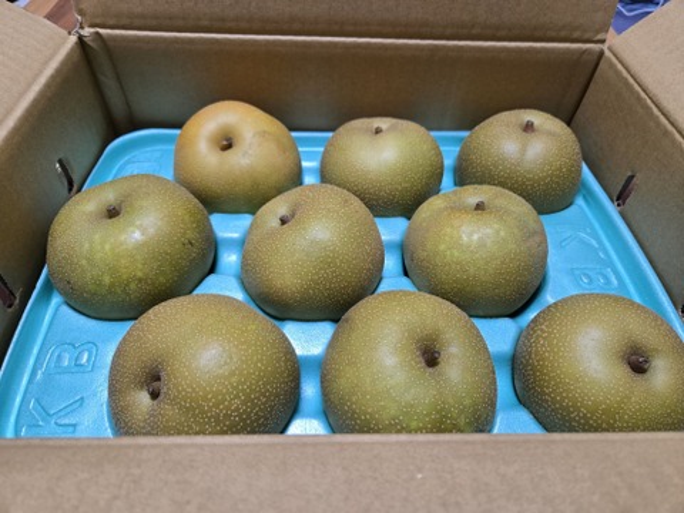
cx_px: 342
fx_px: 454
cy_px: 256
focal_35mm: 23
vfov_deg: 58.9
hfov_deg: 73.9
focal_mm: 5.4
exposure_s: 1/60
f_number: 1.8
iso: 160
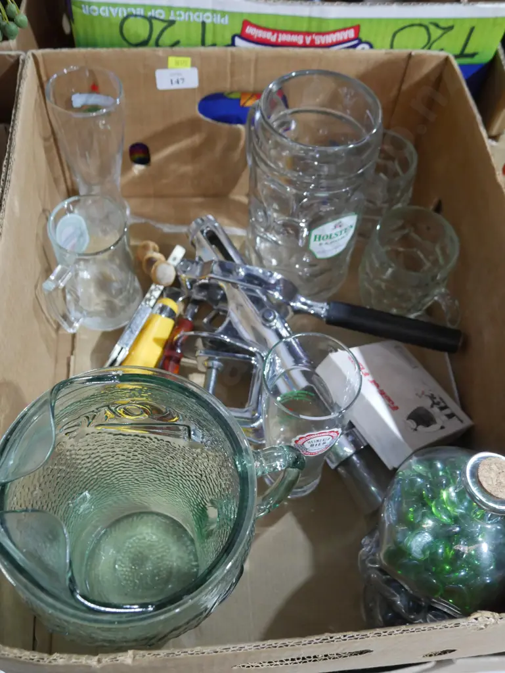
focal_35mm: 34
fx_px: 661
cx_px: 252
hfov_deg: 41.8
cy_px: 336
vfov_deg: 53.9
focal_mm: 17
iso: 2000
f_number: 4
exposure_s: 1/60
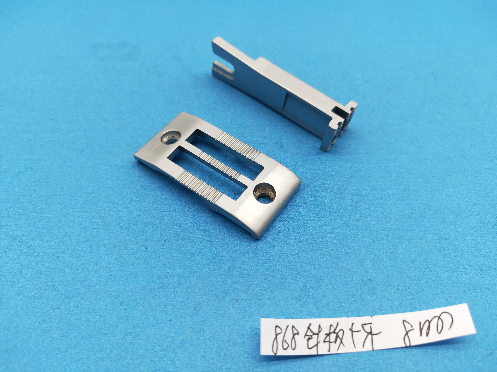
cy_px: 186
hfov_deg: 73.9
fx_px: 330
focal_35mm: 23
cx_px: 248
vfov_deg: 58.9
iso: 101
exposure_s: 1/50
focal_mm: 3.97
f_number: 1.7
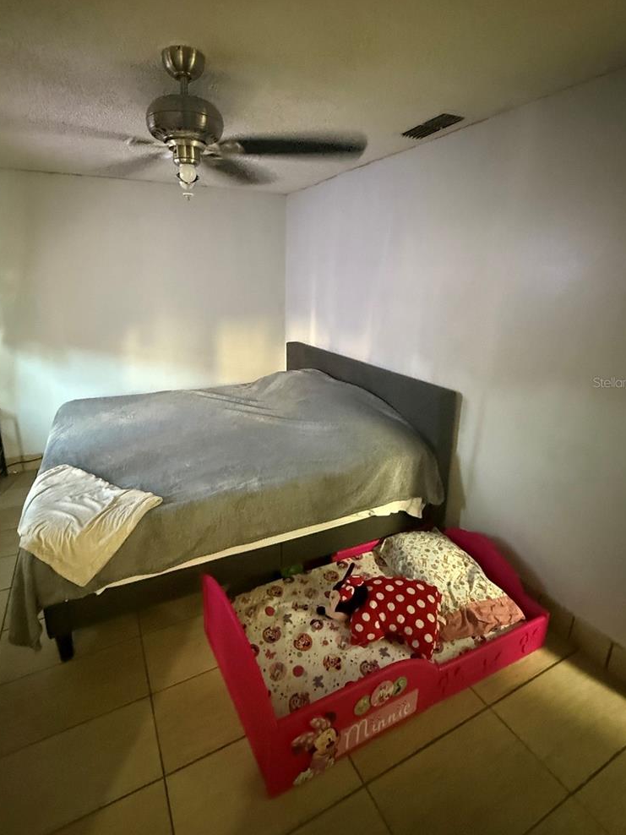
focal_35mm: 17
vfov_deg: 90.8
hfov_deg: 74.4
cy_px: 382
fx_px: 410
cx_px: 273
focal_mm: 2.22
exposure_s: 1/30
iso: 1600
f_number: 2.2
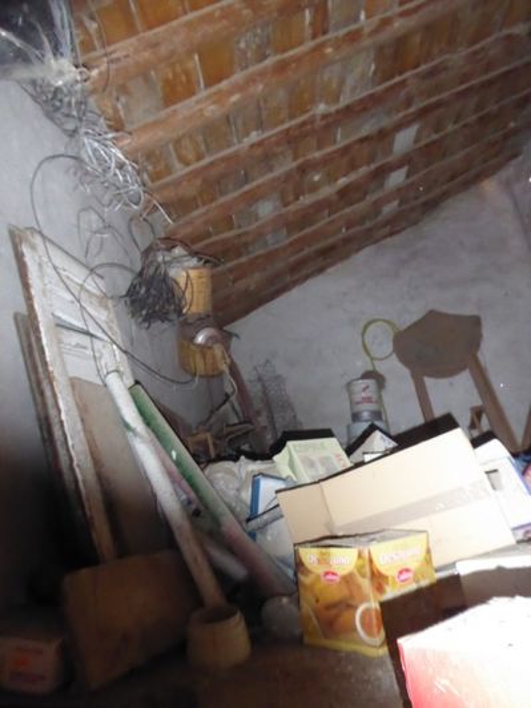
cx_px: 266
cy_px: 354
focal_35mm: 25
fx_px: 511
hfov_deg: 54.9
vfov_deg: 69.4
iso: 1600
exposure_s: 1/60
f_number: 3.3
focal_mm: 4.3
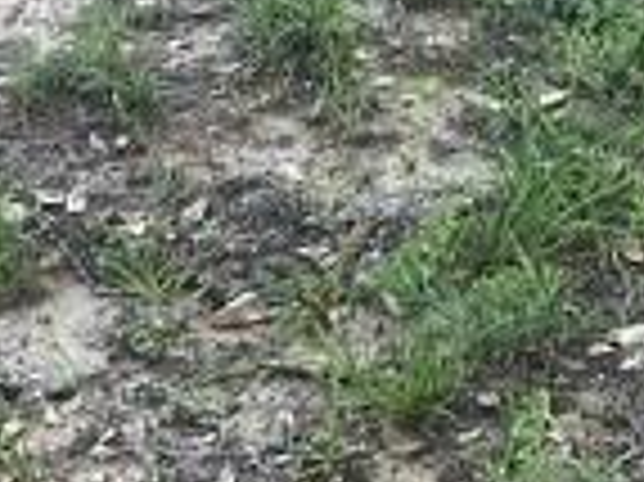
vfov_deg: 7.1
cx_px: 703
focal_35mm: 186
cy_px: -937
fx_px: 3457
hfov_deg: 10.5
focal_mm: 5.7
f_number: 1.5
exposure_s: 1/982
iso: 50
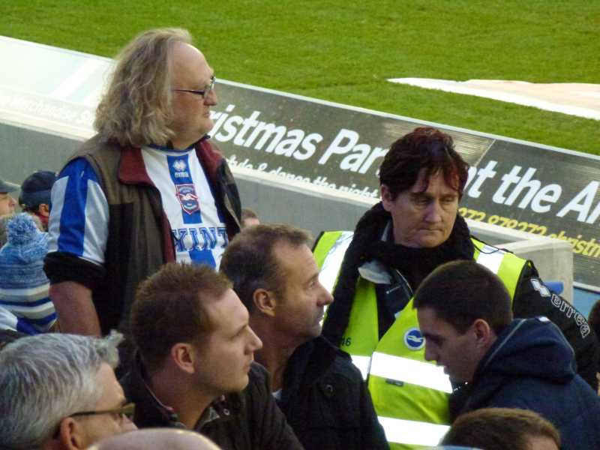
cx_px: 300
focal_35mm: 266
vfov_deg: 5.6
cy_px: 225
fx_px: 4611
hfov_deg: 7.4
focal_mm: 47.7
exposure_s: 1/80
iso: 1600
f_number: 5.6
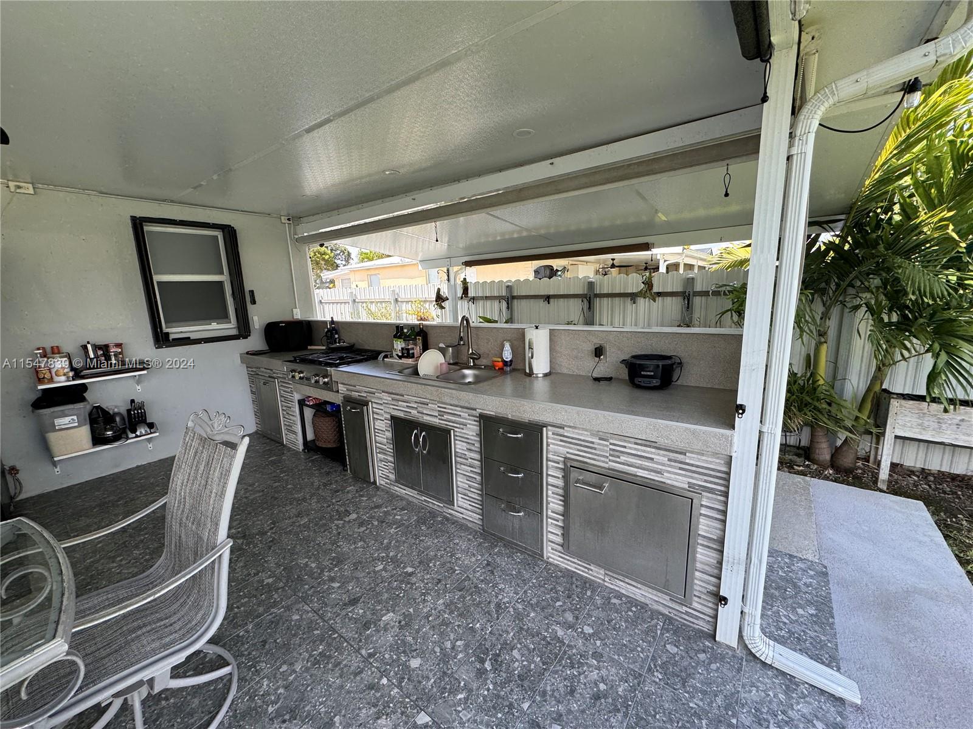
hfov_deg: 102.1
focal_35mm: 14
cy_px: 364
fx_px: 394
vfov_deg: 85.7
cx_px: 486
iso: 40
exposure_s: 1/277
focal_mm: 2.22
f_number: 2.2
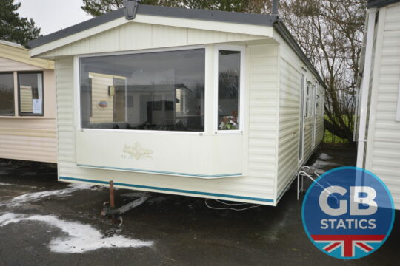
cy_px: 133
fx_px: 333
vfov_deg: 43.6
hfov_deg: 61.9
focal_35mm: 30
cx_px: 200
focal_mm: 20
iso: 400
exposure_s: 1/125
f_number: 5.6
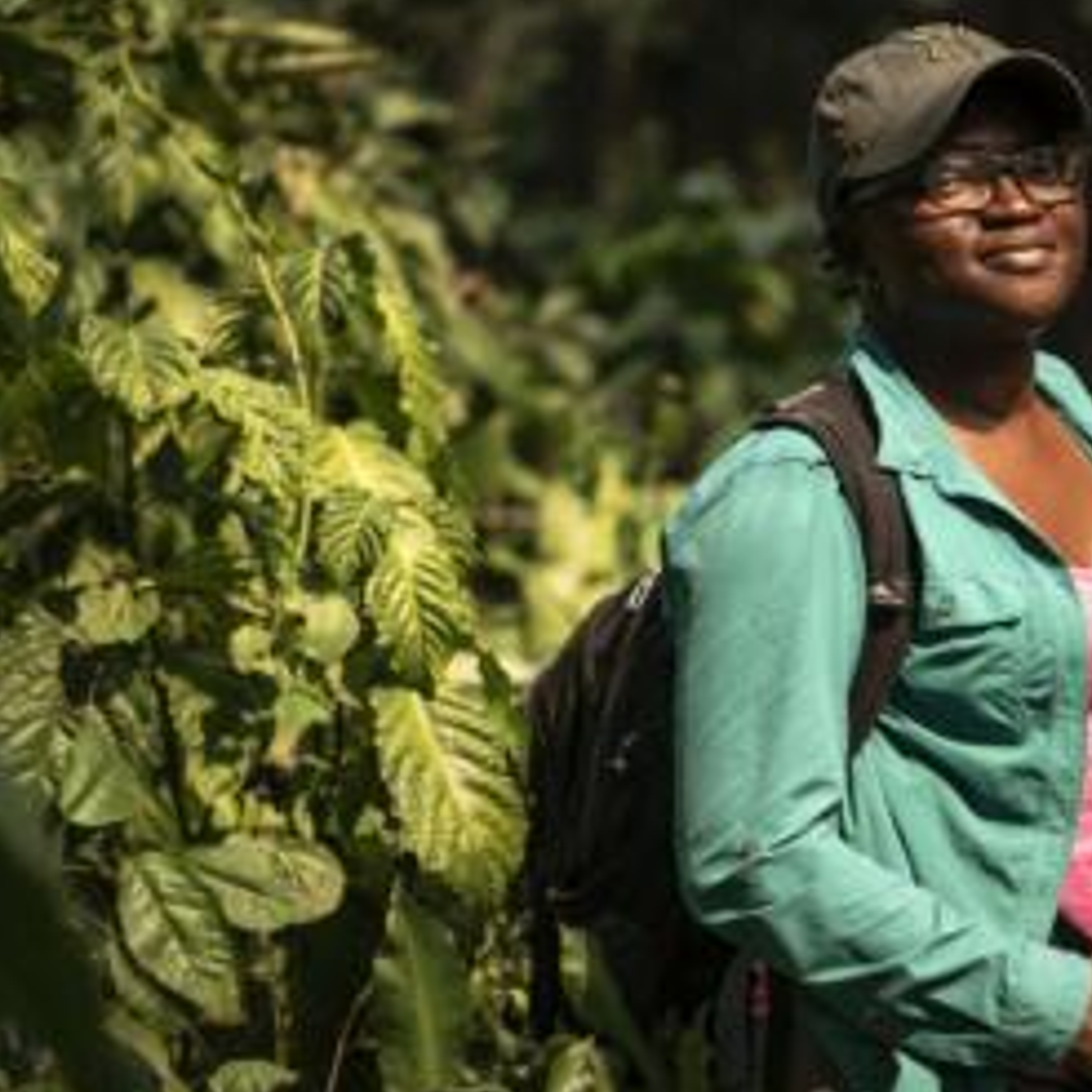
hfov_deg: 12.0
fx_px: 5175
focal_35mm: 145
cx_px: 879
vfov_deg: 12.0
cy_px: 555
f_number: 2.8
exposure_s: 1/500
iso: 125
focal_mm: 105
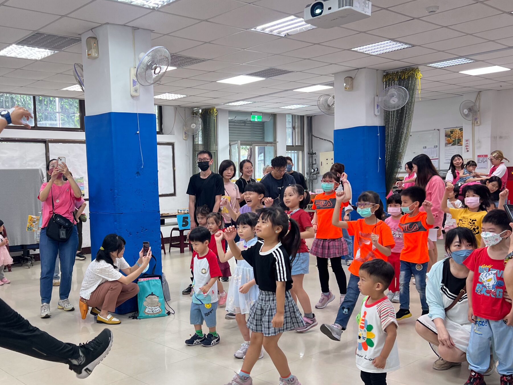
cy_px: 223
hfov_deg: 49.3
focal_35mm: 37
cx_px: 173
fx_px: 548
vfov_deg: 38.6
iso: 80
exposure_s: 1/60
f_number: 1.5
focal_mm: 5.7
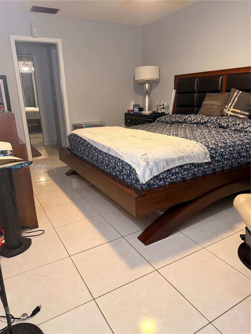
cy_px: 167
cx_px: 126
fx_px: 232
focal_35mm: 24
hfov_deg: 56.8
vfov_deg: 71.6
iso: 800
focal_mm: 6.76
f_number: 1.78
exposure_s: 1/60
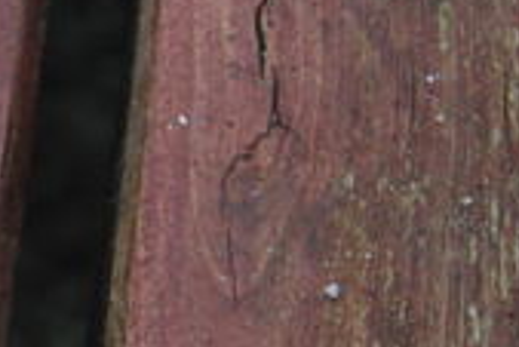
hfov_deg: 6.2
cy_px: 321
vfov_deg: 4.4
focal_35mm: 311
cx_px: -949
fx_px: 4487
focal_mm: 35
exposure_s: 1/125
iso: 100
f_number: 5.6
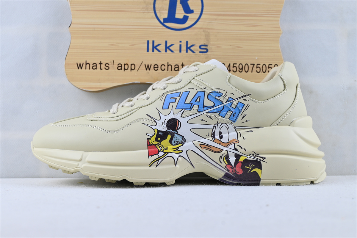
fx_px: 454
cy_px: 119
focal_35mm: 46
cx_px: 178
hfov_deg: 43.0
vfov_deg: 29.4
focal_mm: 30.5
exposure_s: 1/50
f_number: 4.8
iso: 100
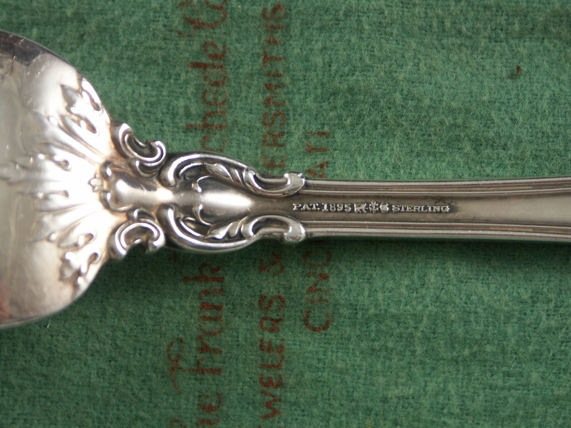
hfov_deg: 9.9
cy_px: 214
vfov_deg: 7.4
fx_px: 3299
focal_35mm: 200
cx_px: 286
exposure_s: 1/50
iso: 100
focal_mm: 50.8
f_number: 3.5
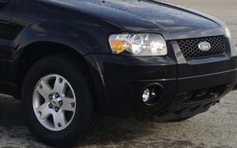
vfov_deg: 10.5
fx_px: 800
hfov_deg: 16.7
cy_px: 8
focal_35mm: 124
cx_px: 31
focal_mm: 36
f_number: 11
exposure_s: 1/125
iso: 200
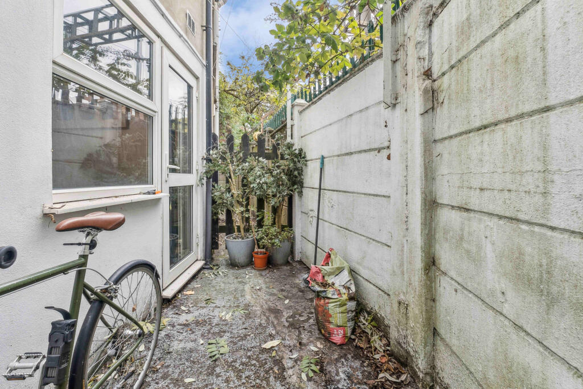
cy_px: 194
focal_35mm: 15
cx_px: 292
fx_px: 243
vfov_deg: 77.3
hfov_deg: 100.4
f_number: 8
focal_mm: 10.5
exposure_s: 1/40
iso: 320
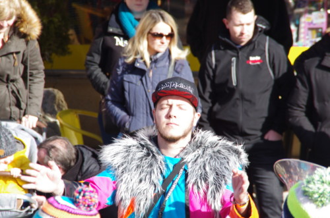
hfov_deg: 6.9
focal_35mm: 300
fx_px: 2744
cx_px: 165
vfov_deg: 4.6
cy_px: 109
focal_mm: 200
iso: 400
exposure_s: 1/250
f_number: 10
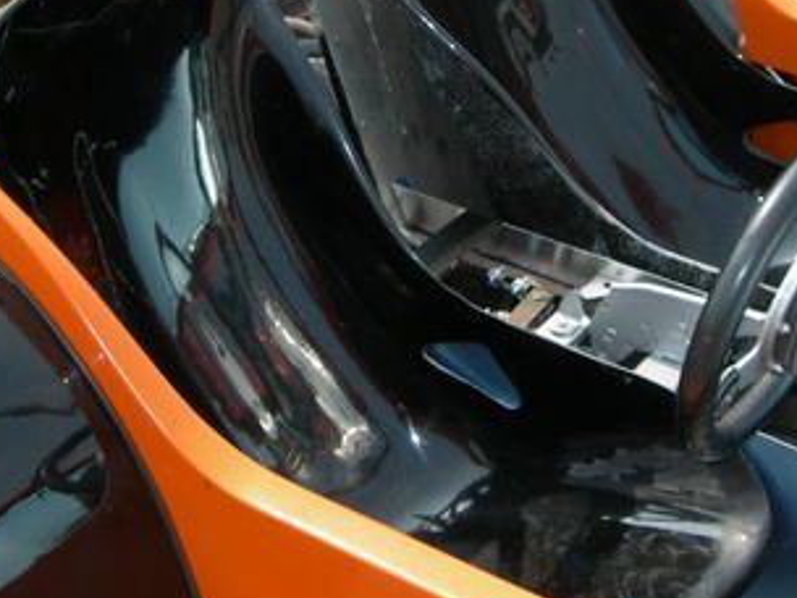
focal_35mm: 80
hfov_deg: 24.4
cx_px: 427
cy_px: 176
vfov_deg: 18.4
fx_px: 1842
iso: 50
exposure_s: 1/200
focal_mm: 7.8
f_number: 4.8
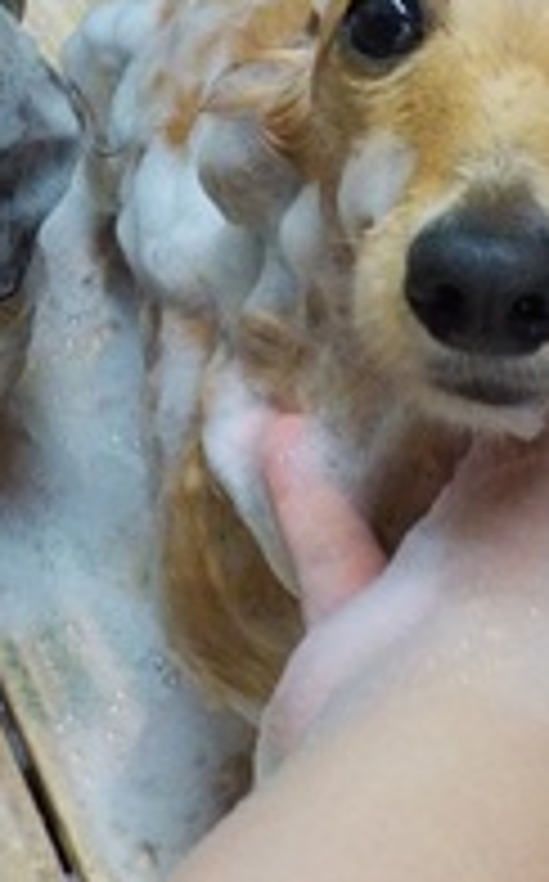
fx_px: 1561
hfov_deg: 19.8
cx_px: 126
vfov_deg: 30.6
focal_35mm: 65
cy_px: 144
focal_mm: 4.1
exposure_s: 1/50
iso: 800
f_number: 3.3
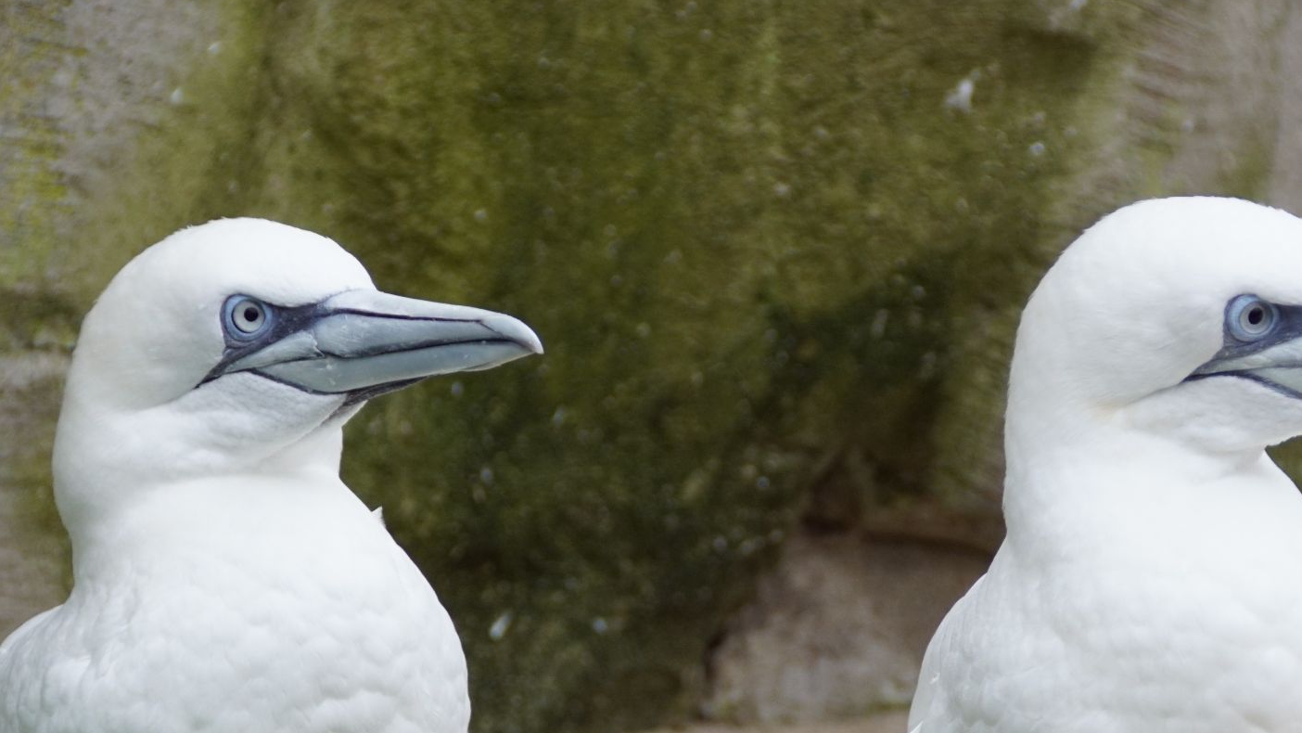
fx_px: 12982
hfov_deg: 5.7
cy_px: 695
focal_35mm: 376
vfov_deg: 3.2
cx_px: 741
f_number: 6.3
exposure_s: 1/80
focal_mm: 140
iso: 400
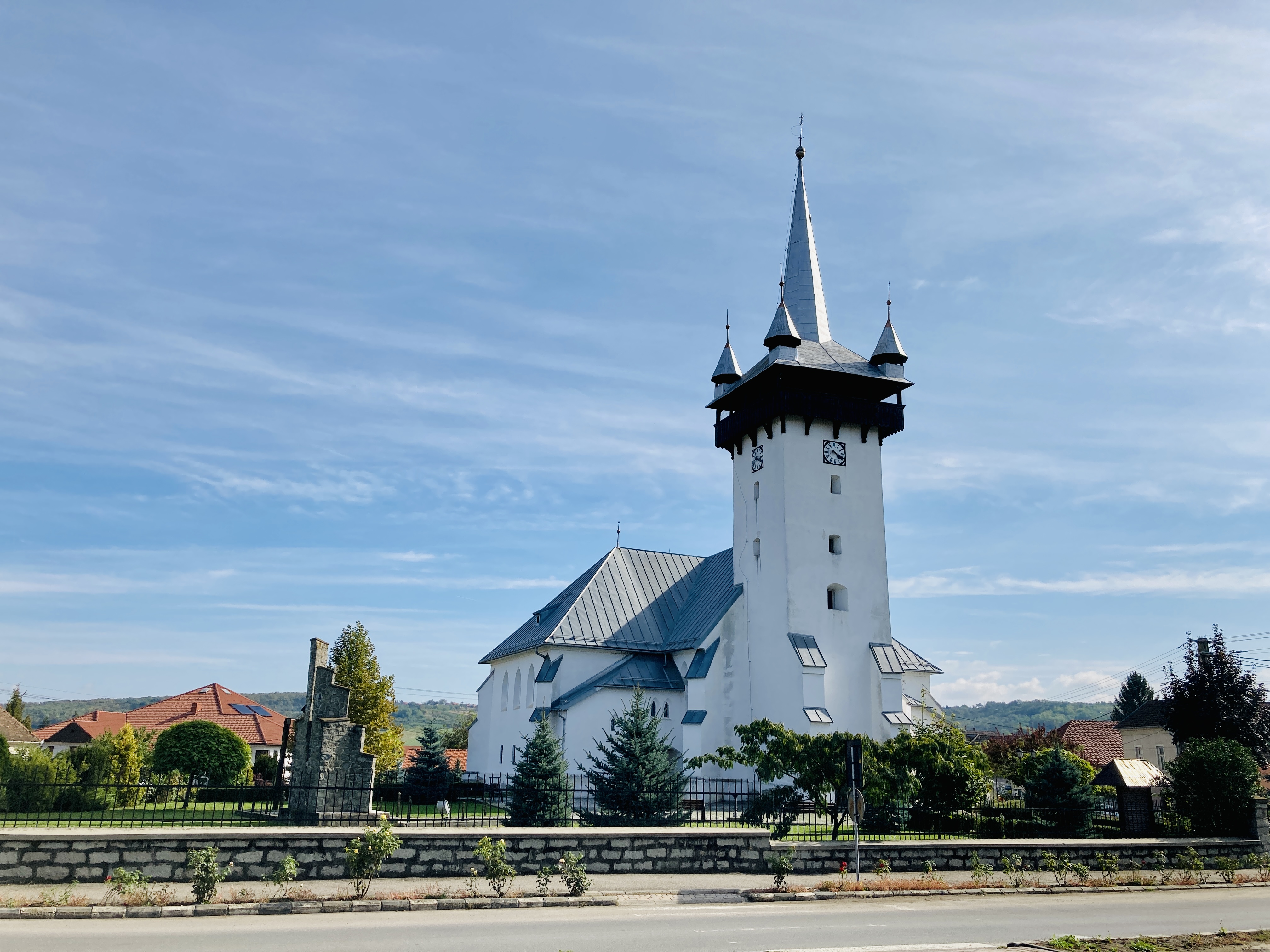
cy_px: 476
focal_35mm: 28
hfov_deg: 63.4
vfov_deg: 49.7
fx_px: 1027
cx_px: 635
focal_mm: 3.99
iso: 20
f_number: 1.8
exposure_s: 1/3205
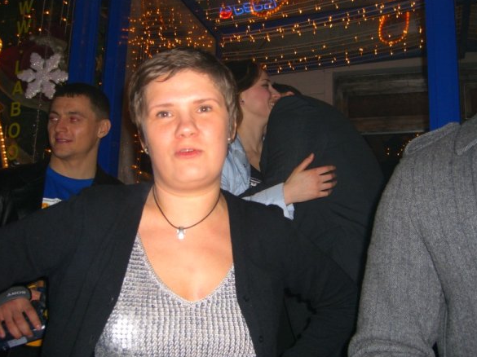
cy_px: 178
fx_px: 537
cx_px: 242
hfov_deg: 47.9
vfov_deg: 36.8
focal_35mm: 39
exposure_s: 1/60
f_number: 2.8
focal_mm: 7.9
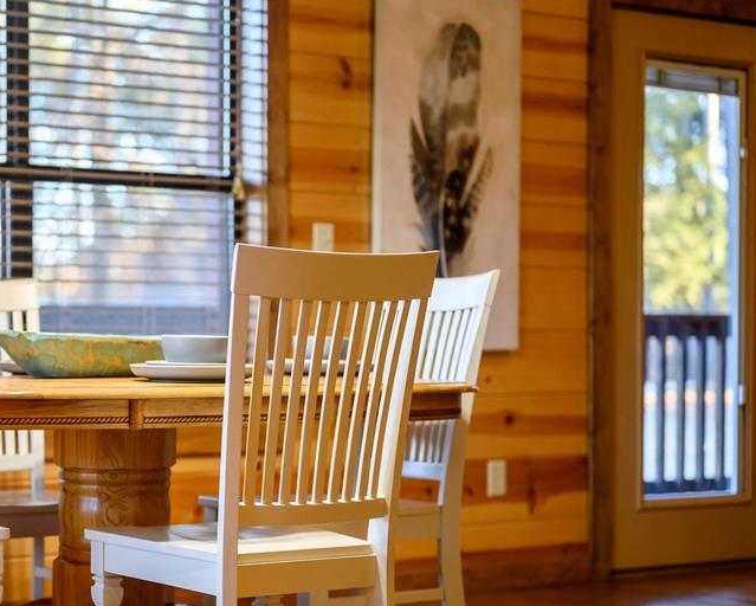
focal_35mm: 75
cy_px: 375
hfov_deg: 25.0
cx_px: 165
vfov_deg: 20.4
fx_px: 1679
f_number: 1.8
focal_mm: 50
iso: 320
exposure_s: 1/125
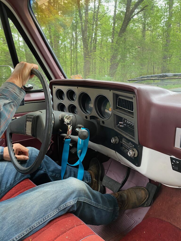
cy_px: 120
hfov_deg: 53.1
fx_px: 181
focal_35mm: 26
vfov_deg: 67.3
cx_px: 90
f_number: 1.8
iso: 125
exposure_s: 1/80
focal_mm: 4.25
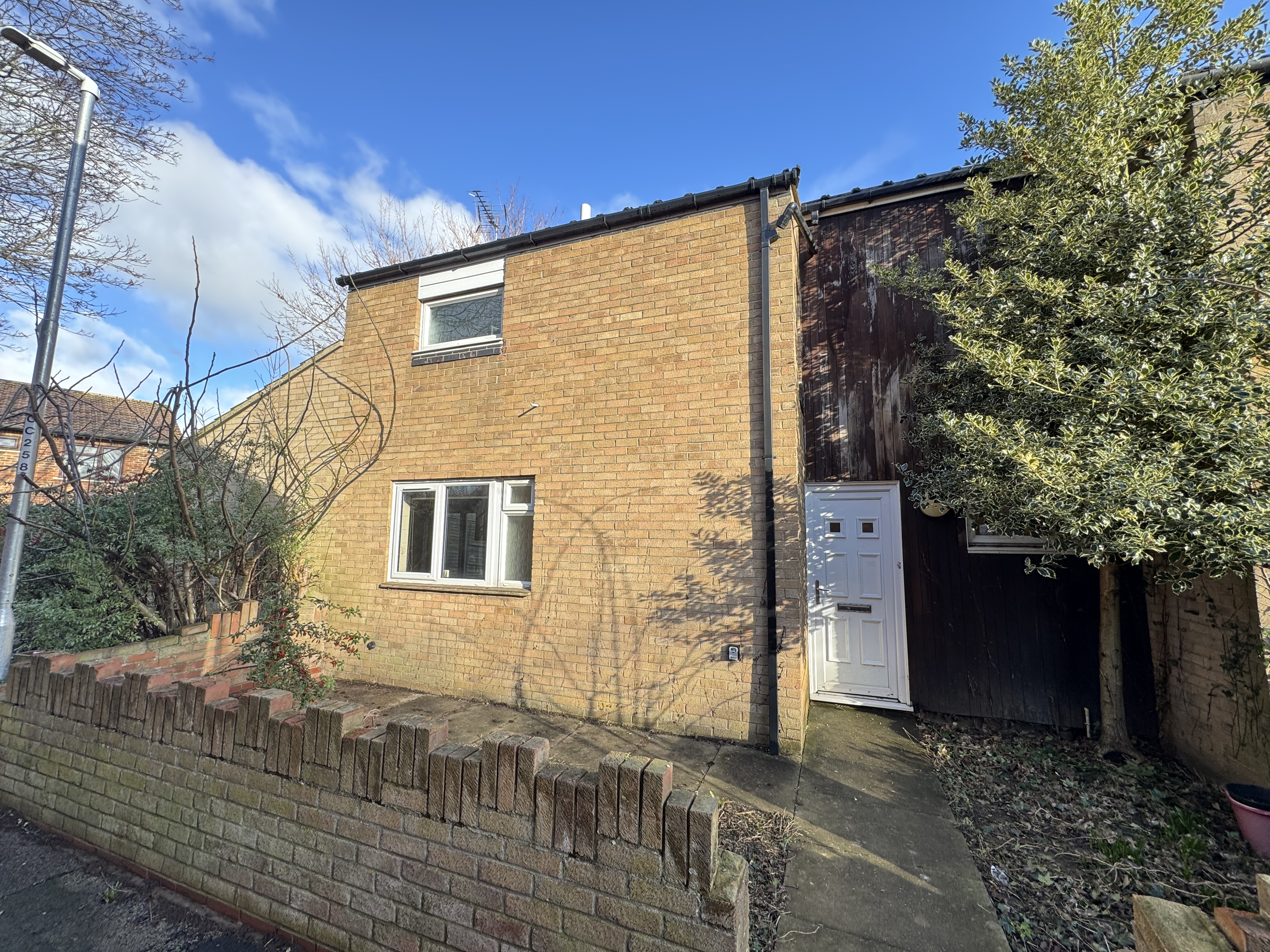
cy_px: 476
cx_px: 635
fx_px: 514
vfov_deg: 85.7
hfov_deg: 102.1
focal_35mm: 14
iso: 40
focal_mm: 2.22
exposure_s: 1/129
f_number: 2.2
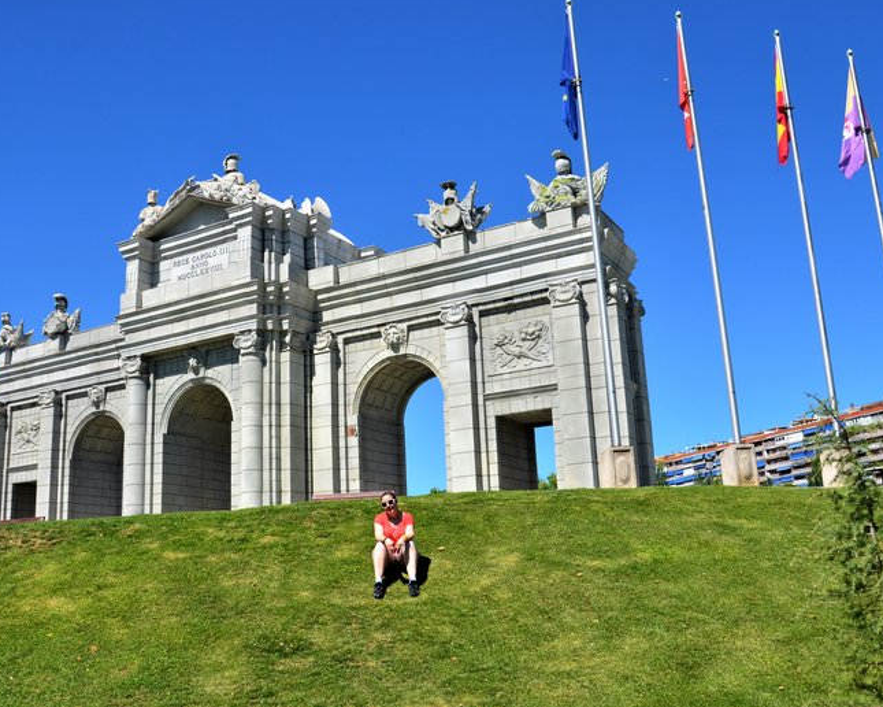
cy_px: 345
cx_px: 428
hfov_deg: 49.6
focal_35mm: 37
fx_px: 956
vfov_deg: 40.6
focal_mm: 21
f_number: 11
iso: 320
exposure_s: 1/400
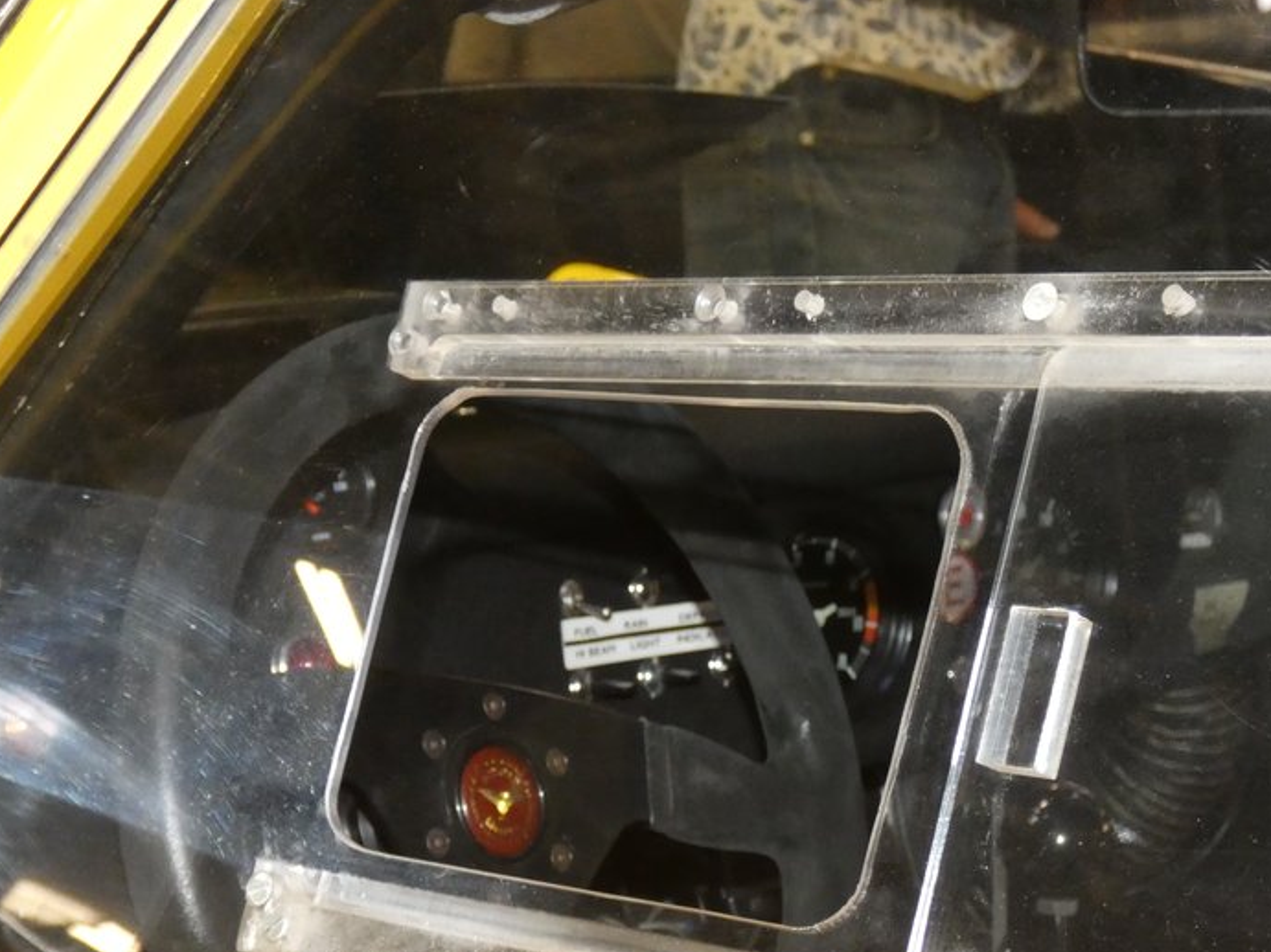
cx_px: 546
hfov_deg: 22.7
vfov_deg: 17.1
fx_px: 3157
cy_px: 656
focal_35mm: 86
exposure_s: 1/60
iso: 800
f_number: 4.1
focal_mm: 10.4
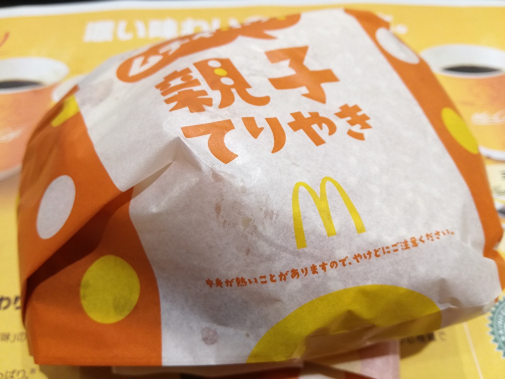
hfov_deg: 65.3
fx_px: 394
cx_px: 252
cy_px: 190
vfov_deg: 51.4
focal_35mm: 27
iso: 125
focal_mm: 3.79
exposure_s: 1/33.3
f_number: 2
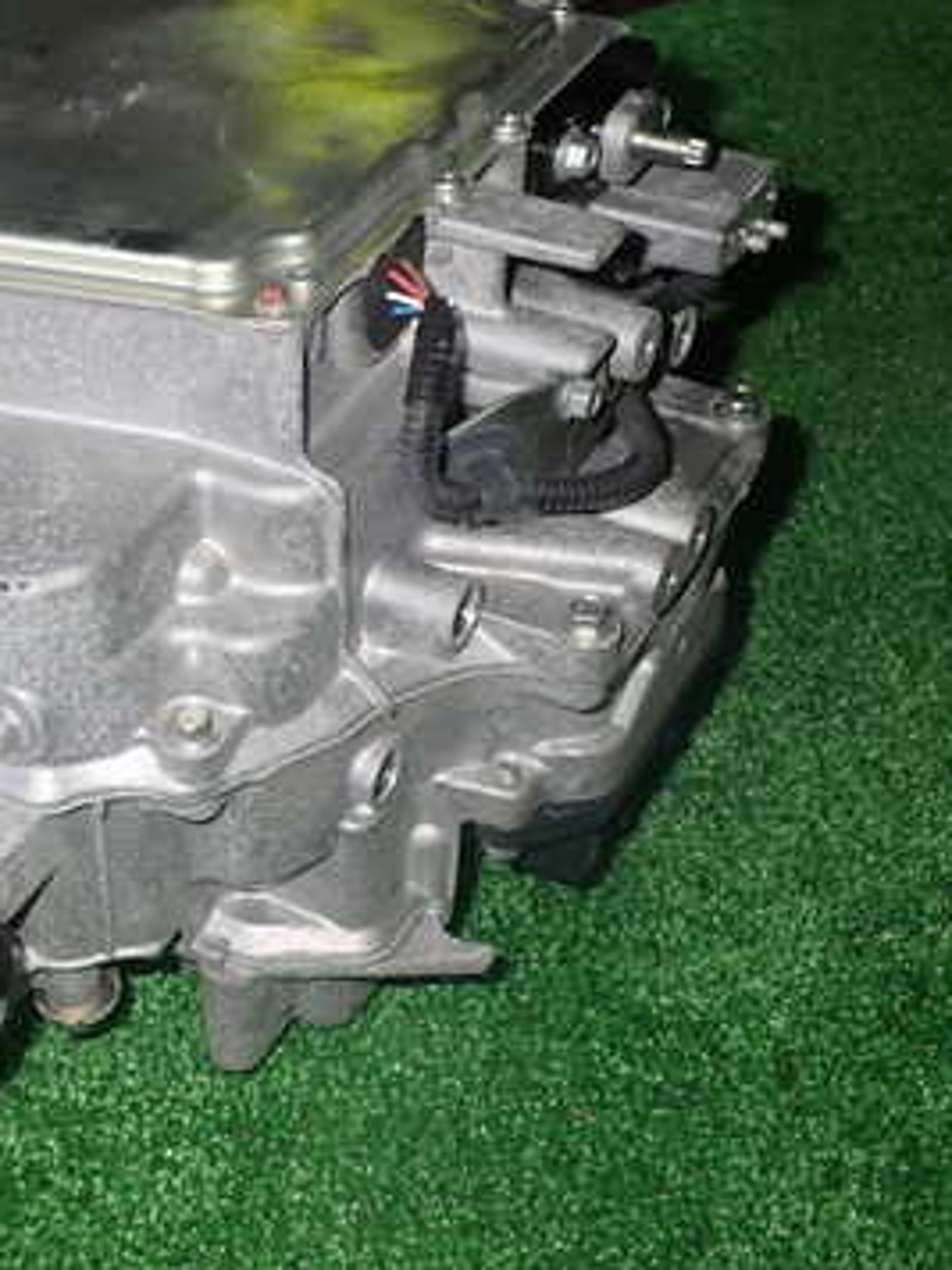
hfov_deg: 26.0
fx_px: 1980
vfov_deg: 35.5
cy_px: 571
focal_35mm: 54
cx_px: 68
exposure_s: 1/30
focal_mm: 5.79
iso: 200
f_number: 7.1
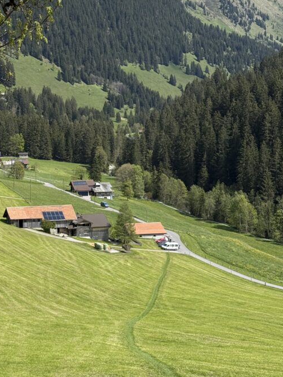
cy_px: 153
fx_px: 807
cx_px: 67
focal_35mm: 74
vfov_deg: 26.3
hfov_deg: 19.7
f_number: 1.78
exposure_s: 1/4329
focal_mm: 6.76
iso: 100
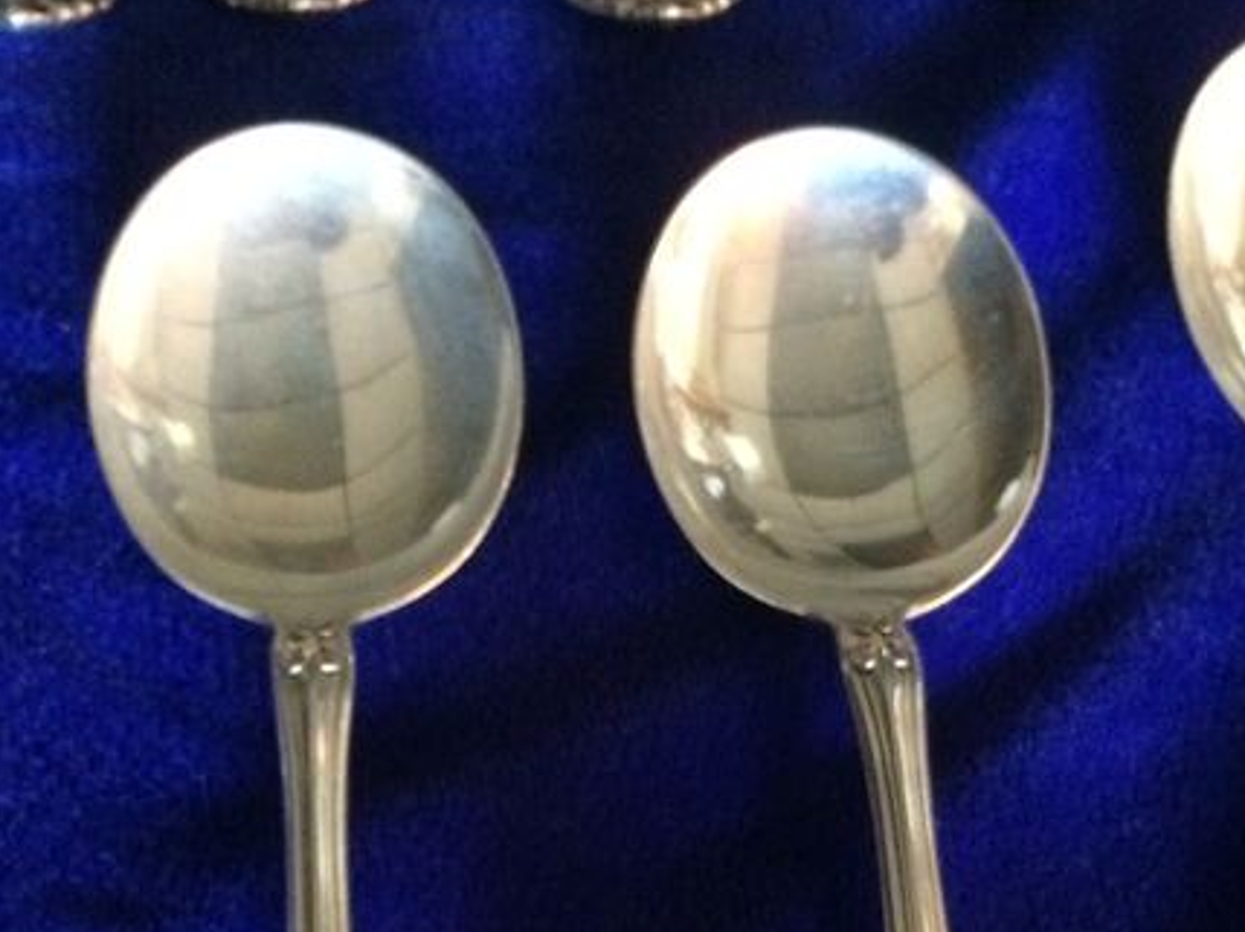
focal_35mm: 63
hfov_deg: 30.7
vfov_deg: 22.2
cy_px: 965
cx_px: 609
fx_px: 2264
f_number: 2.2
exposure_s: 1/15
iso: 400
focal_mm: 4.12
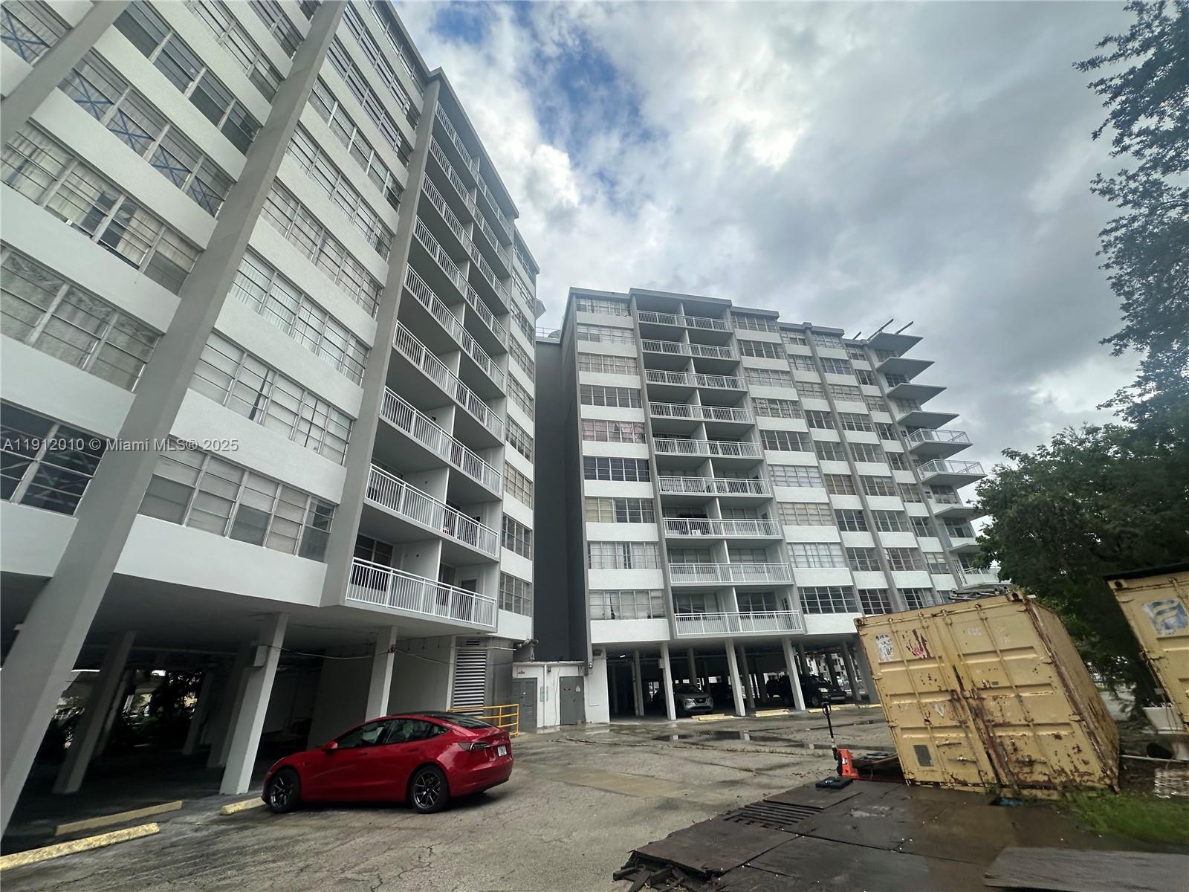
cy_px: 446
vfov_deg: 85.7
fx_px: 481
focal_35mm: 14
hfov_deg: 102.1
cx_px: 594
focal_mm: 2.22
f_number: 2.2
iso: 40
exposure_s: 1/666
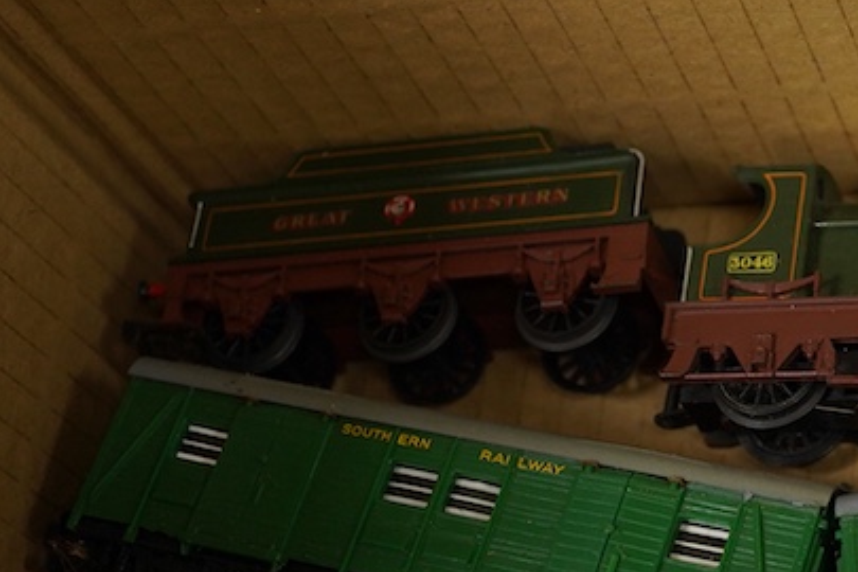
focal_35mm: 100
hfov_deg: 19.9
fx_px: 2383
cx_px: 835
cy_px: 339
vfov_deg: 13.7
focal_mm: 30
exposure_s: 1/160
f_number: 3.5
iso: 1250
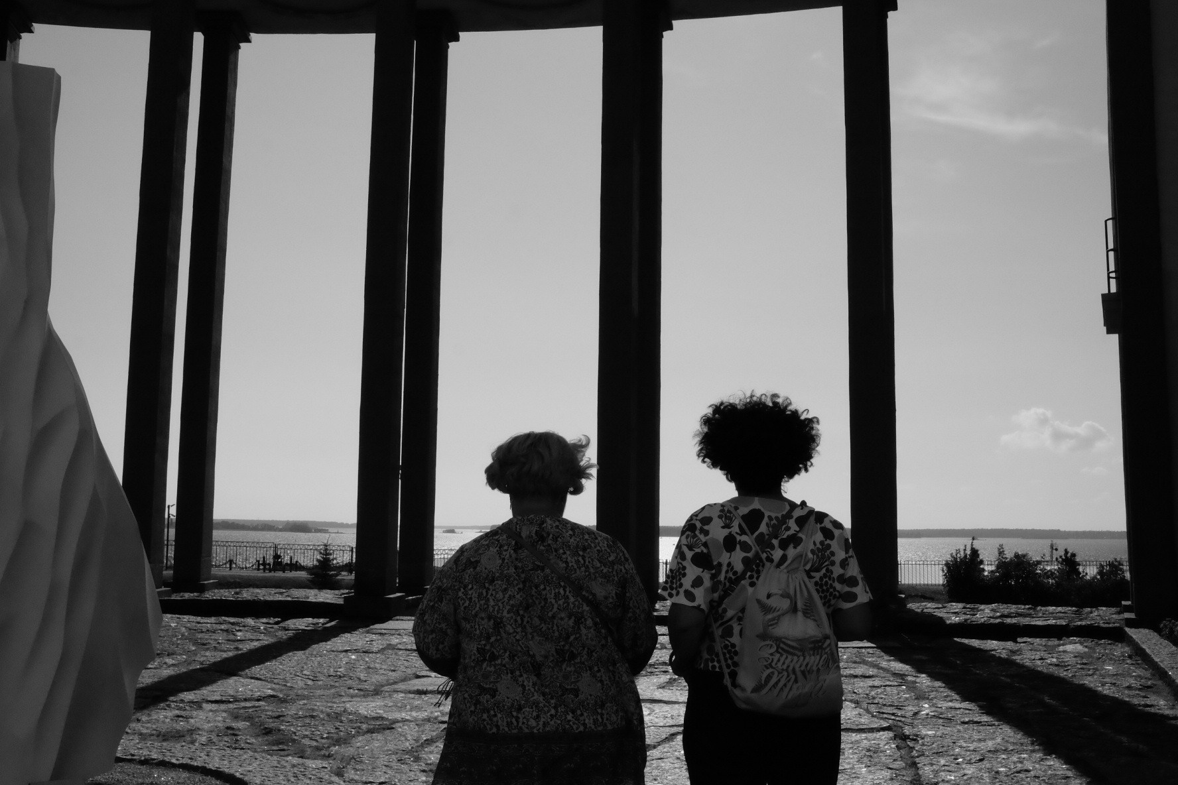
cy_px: 392
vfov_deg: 37.9
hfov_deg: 54.4
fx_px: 1145
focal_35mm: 35
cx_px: 589
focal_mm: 23
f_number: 16
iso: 3200
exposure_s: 1/4000
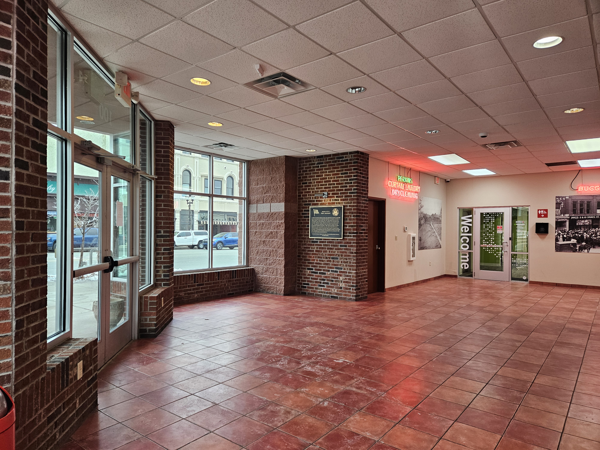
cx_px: 300
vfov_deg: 58.9
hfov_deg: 73.9
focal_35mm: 23
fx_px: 399
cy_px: 225
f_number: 1.8
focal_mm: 5.4
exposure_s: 1/120
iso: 160
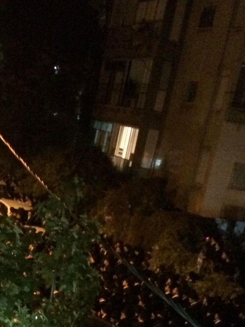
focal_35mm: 76
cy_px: 369
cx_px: 12
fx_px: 717
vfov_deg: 23.8
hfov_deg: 19.0
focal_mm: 4.12
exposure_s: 1/15
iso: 1000
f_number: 2.2
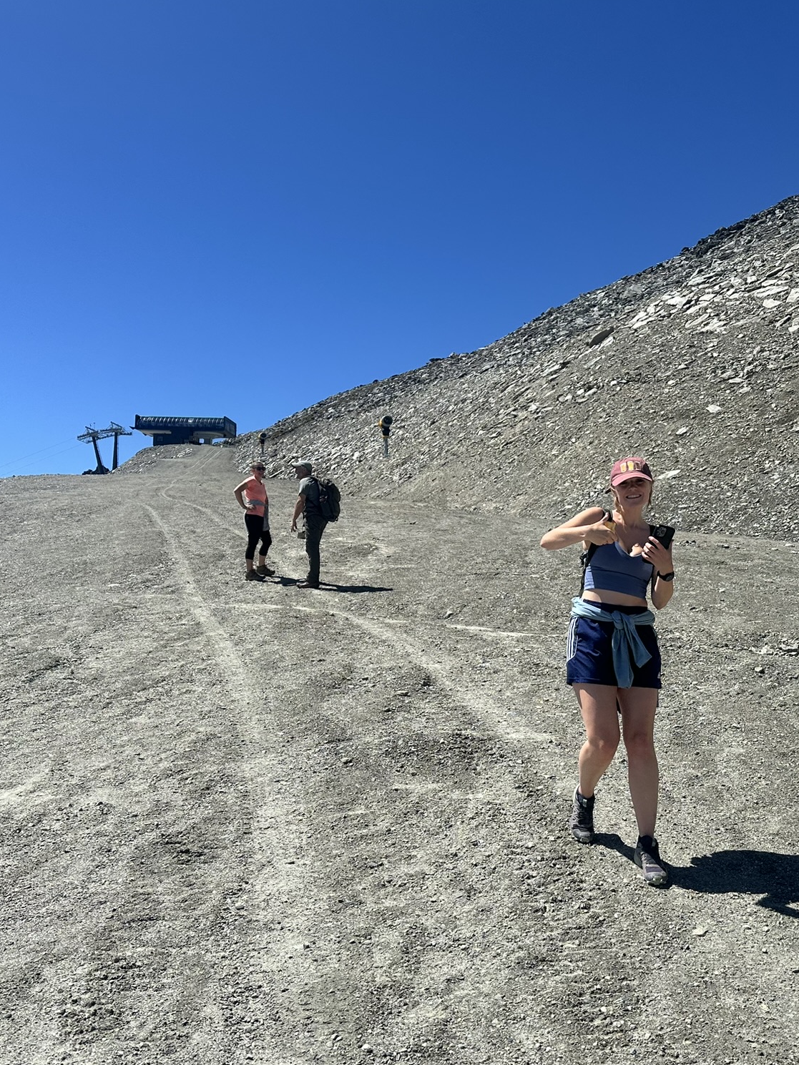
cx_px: 485
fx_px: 1015
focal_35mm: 33
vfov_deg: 55.3
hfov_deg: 42.7
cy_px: 541
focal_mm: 6.86
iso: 80
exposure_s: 1/6211
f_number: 1.78
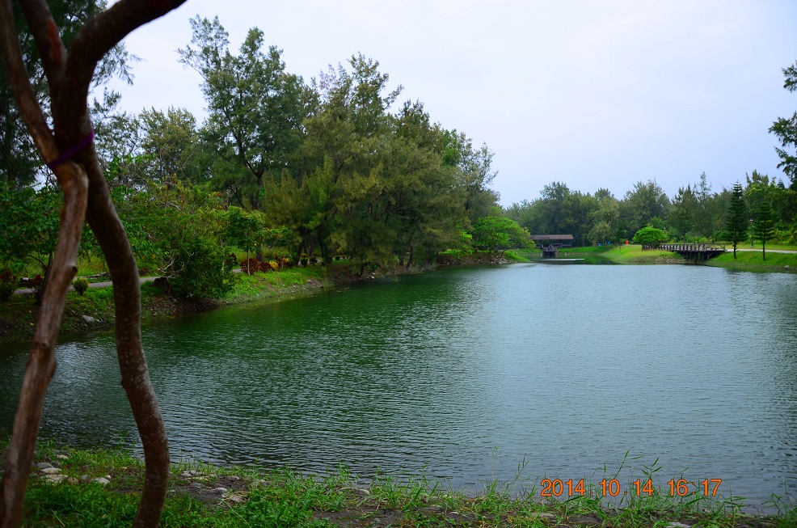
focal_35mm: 27
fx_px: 596
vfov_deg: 47.7
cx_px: 398
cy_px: 264
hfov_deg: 67.5
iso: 100
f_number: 3.5
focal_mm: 18
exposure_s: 1/40
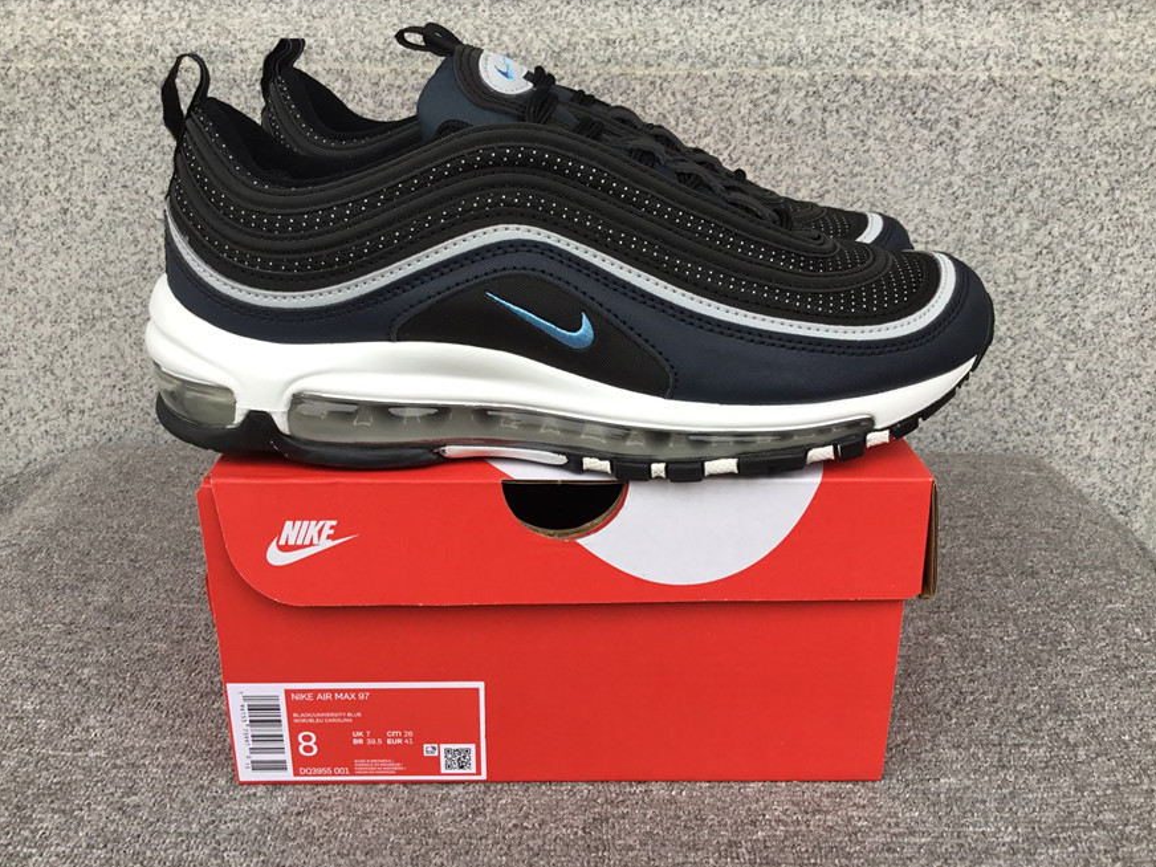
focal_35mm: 32
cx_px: 571
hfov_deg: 56.8
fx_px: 1069
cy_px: 422
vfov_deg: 44.2
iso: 25
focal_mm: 3.3
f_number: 2.4
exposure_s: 1/50
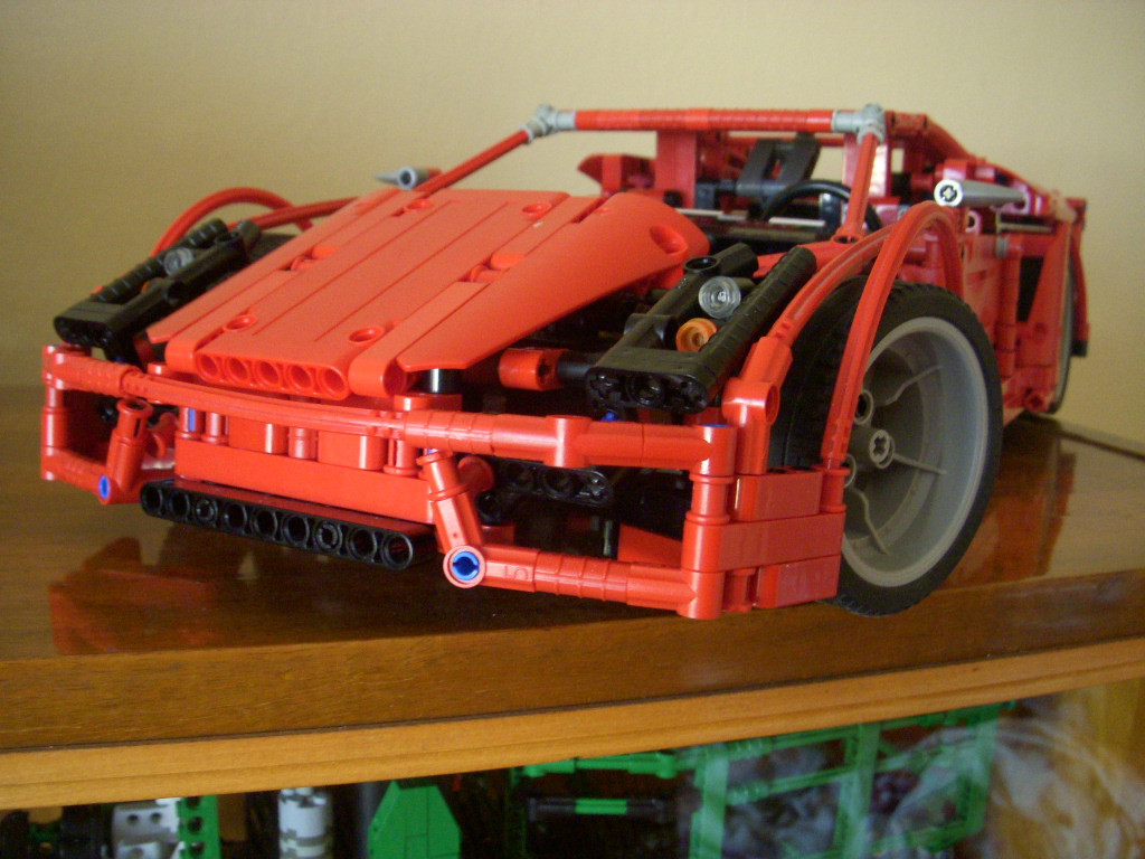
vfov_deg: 37.7
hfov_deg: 49.0
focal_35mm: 38
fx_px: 1257
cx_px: 572
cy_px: 430
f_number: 3.3
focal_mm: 6.3
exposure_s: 1/8
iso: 400
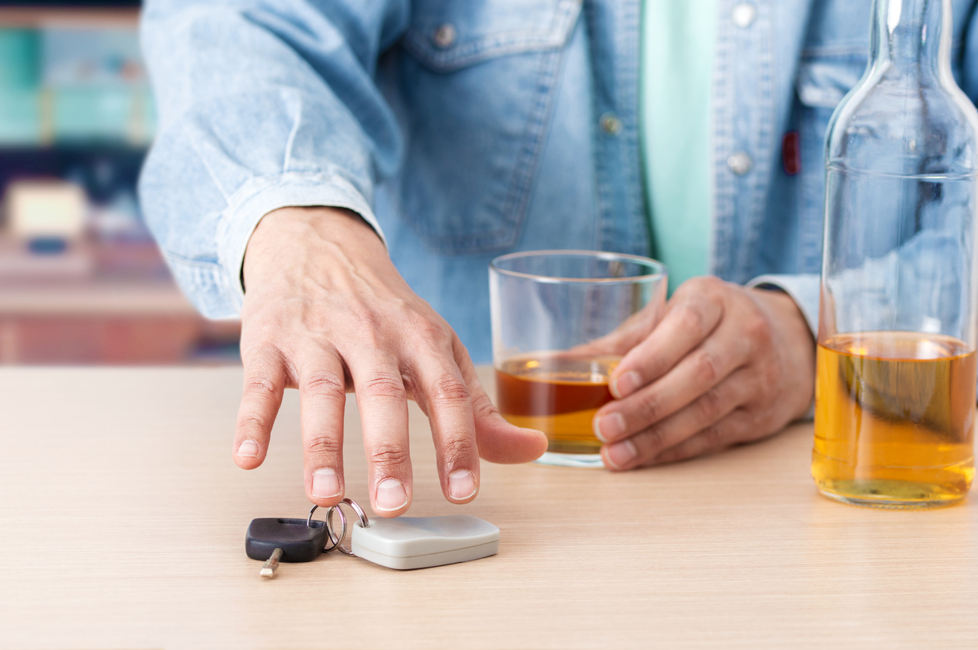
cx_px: 489
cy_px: 325
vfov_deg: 8.7
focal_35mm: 158
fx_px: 4275
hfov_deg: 13.1
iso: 100
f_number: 5
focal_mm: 105
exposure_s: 1/200
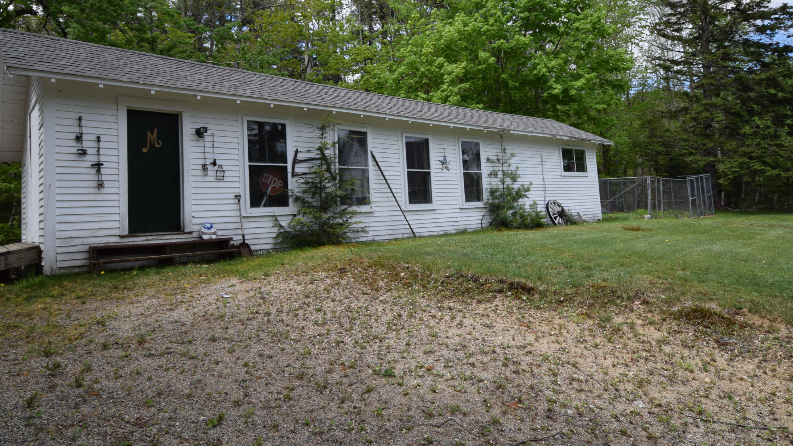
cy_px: 182
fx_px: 463
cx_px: 364
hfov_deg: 81.1
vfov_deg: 51.2
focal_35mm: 22
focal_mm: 12
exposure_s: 1/250
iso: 200
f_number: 8
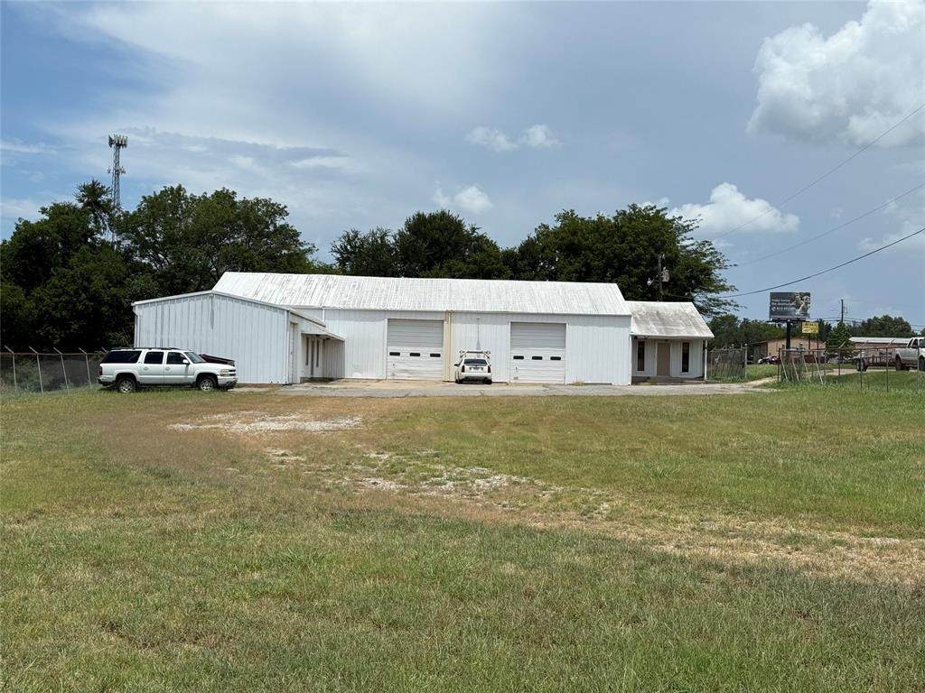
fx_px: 1283
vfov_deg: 30.3
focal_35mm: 48
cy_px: 346
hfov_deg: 39.7
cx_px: 462
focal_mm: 6.76
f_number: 1.78
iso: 64
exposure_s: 1/9901
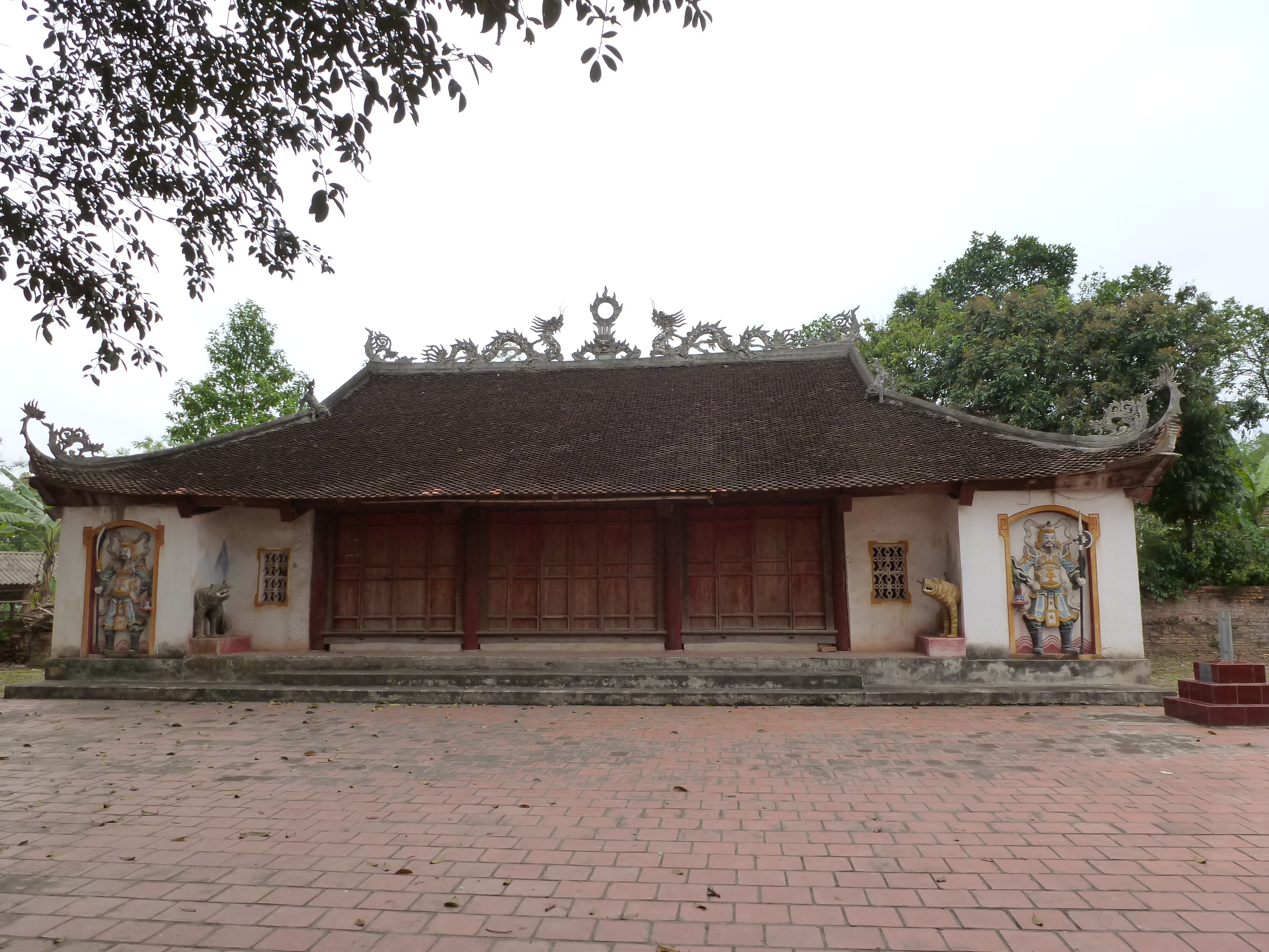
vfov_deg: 56.8
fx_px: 880
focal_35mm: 24
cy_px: 476
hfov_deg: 71.6
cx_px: 634
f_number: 4
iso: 160
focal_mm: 4.3
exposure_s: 1/320
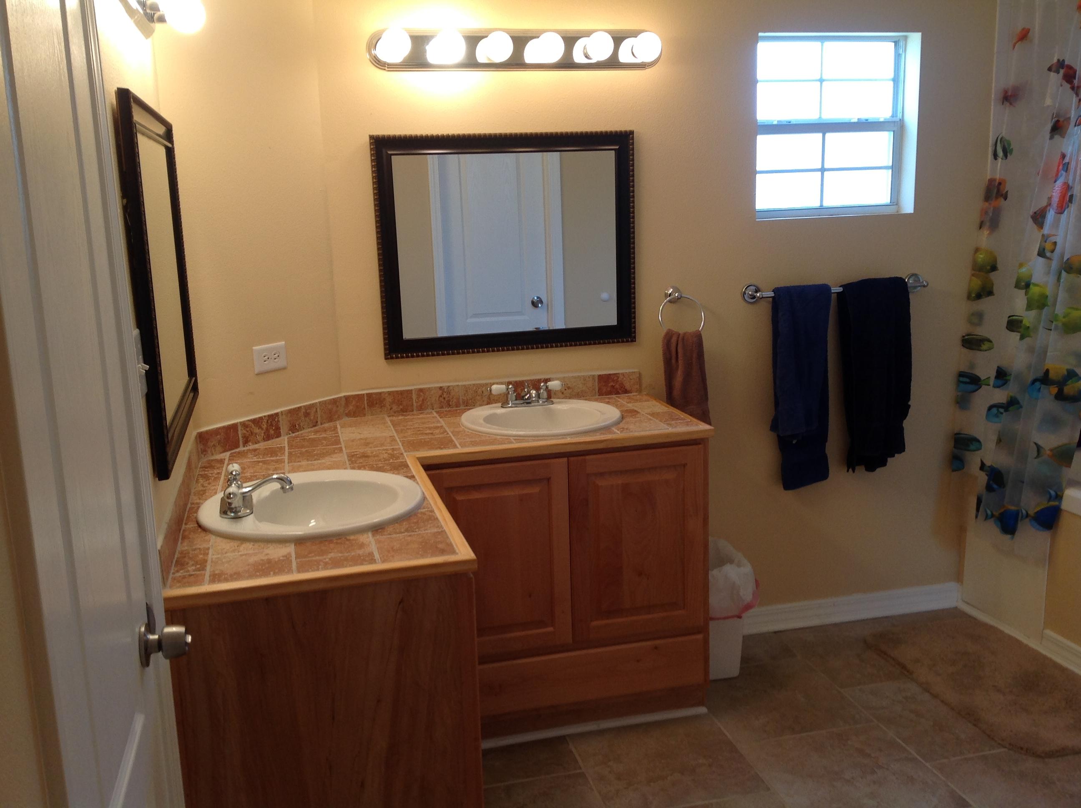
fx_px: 1091
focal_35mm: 35
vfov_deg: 40.6
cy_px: 404
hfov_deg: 52.7
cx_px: 540
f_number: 2.4
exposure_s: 1/40
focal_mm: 4.28
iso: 64
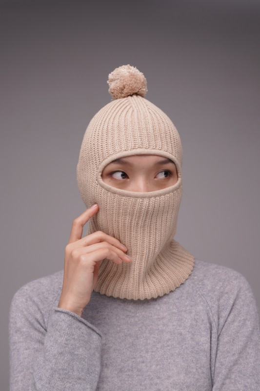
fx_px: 455
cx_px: 130
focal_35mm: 42
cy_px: 196
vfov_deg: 46.4
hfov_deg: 31.9
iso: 125
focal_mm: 28
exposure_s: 1/160
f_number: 4.5
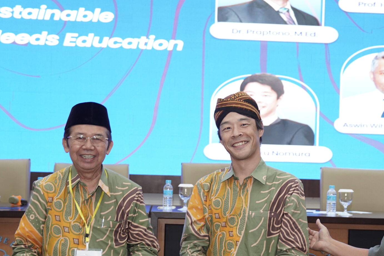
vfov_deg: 18.4
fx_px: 789
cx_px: 231
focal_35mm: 74
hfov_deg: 27.3
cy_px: 164
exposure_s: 1/100
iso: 2000
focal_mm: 40
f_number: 2.8
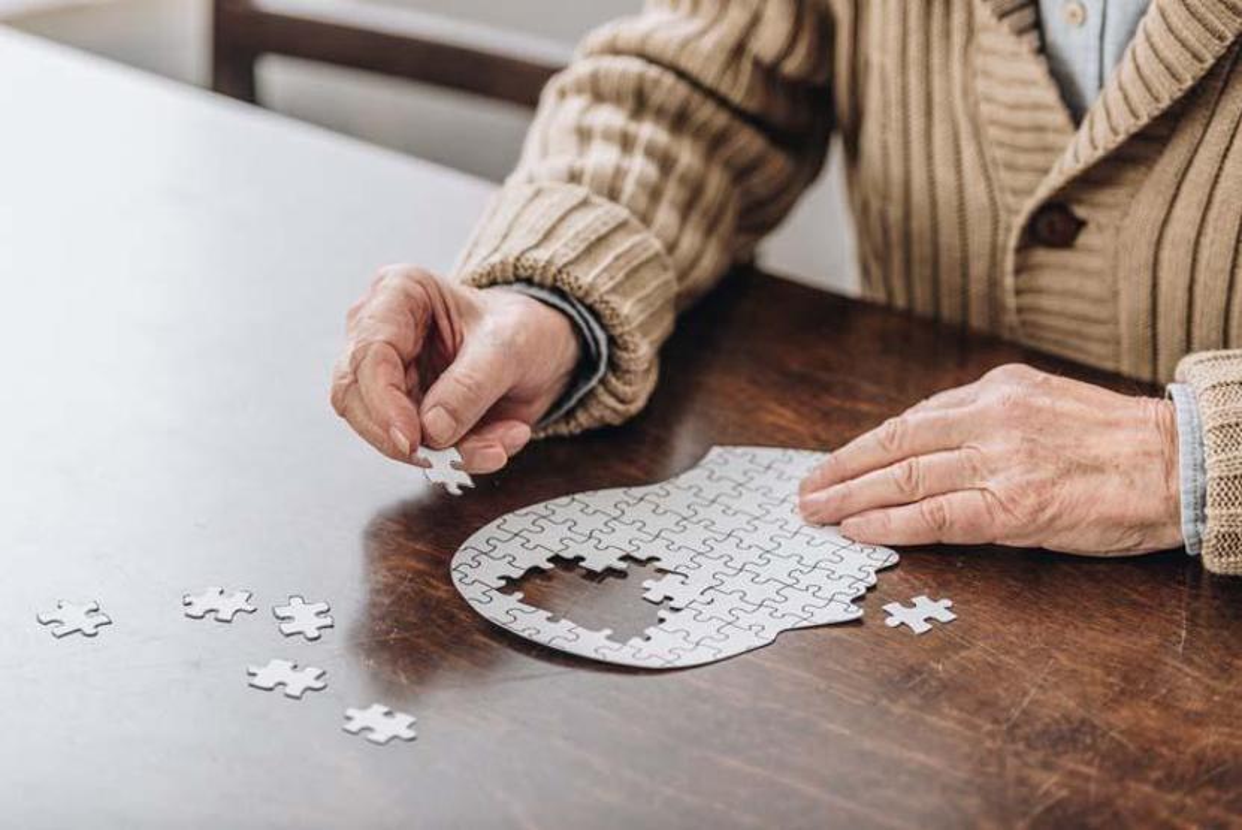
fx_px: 3521
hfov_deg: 20.0
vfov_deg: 13.4
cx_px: 621
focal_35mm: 102
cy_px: 415
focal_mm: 102
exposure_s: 1/200
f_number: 2.8
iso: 100
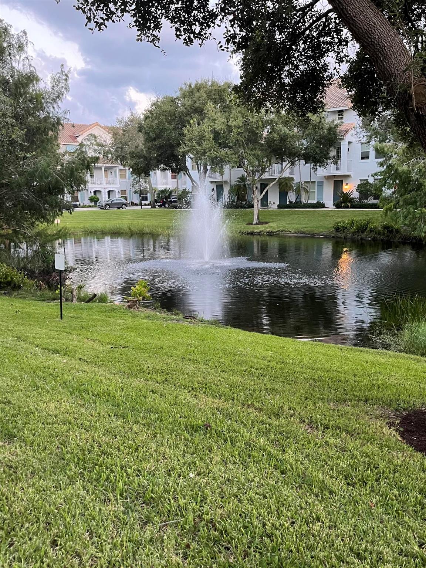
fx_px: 427
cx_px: 213
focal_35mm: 26
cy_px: 284
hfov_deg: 53.1
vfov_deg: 67.3
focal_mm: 5.1
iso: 250
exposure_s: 1/60
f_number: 1.6
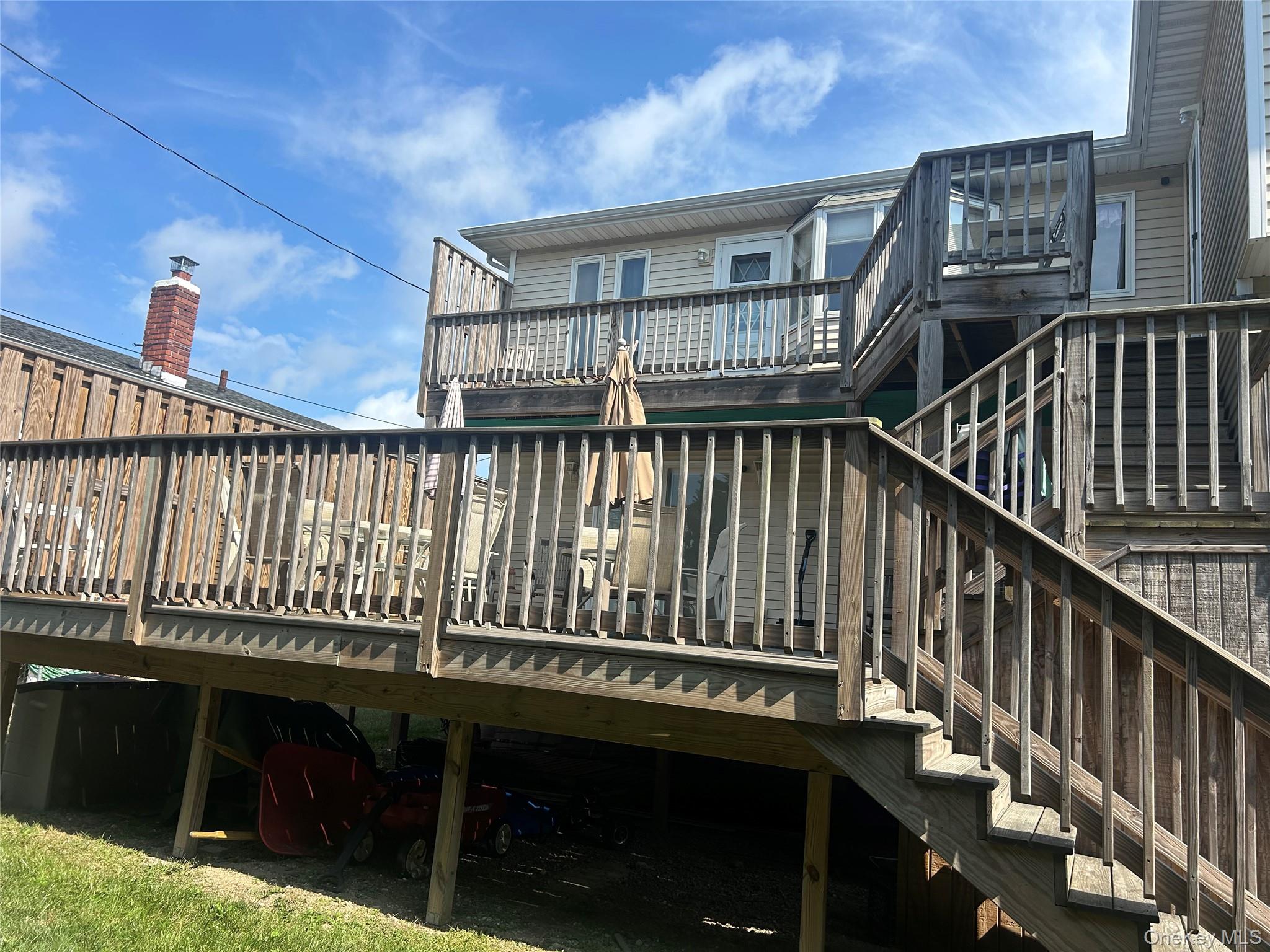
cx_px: 635
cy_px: 476
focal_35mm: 26
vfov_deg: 53.1
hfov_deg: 67.3
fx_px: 954
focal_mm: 5.7
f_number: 1.5
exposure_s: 1/2915
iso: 50
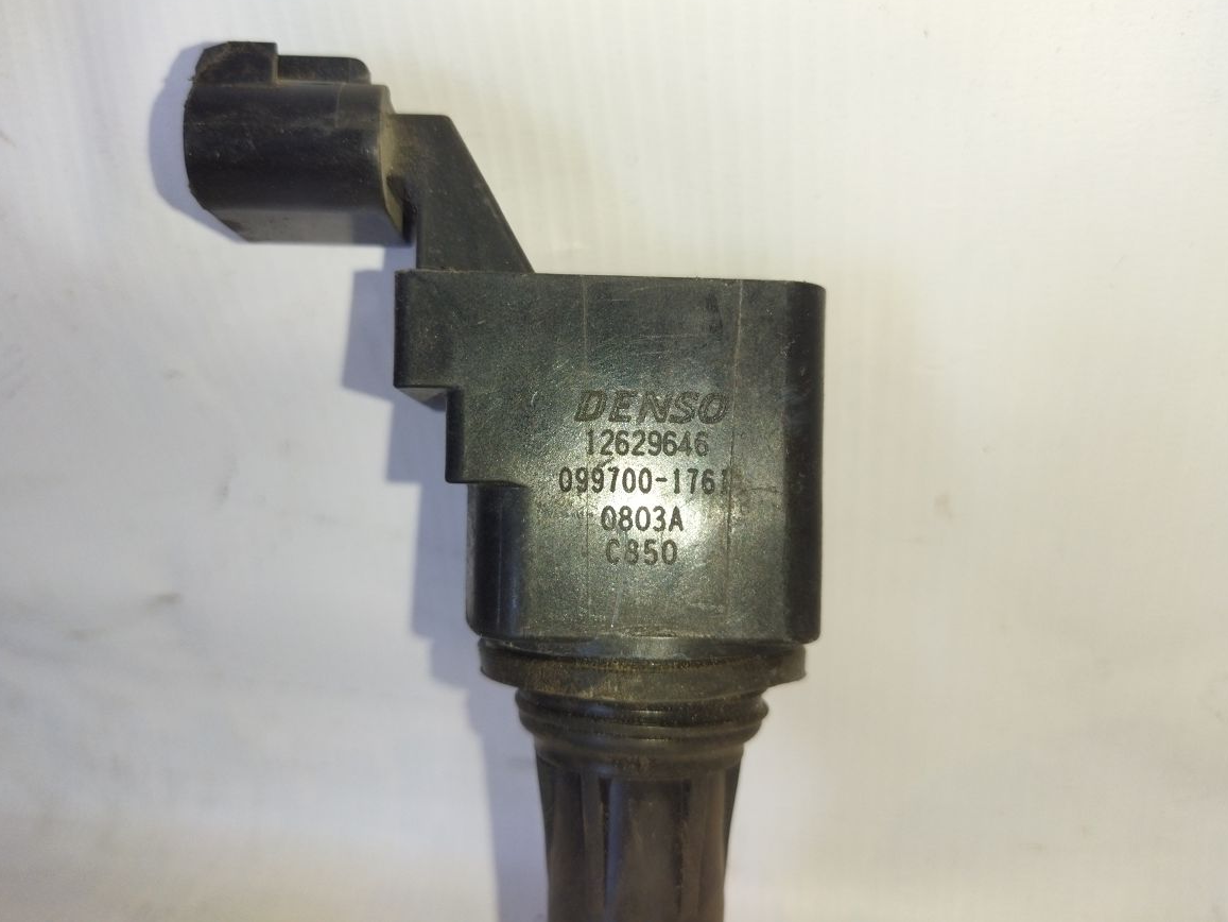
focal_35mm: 28
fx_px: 993
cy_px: 446
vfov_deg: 49.7
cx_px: 613
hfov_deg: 63.4
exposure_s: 1/50
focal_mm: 4.71
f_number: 1.79
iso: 119
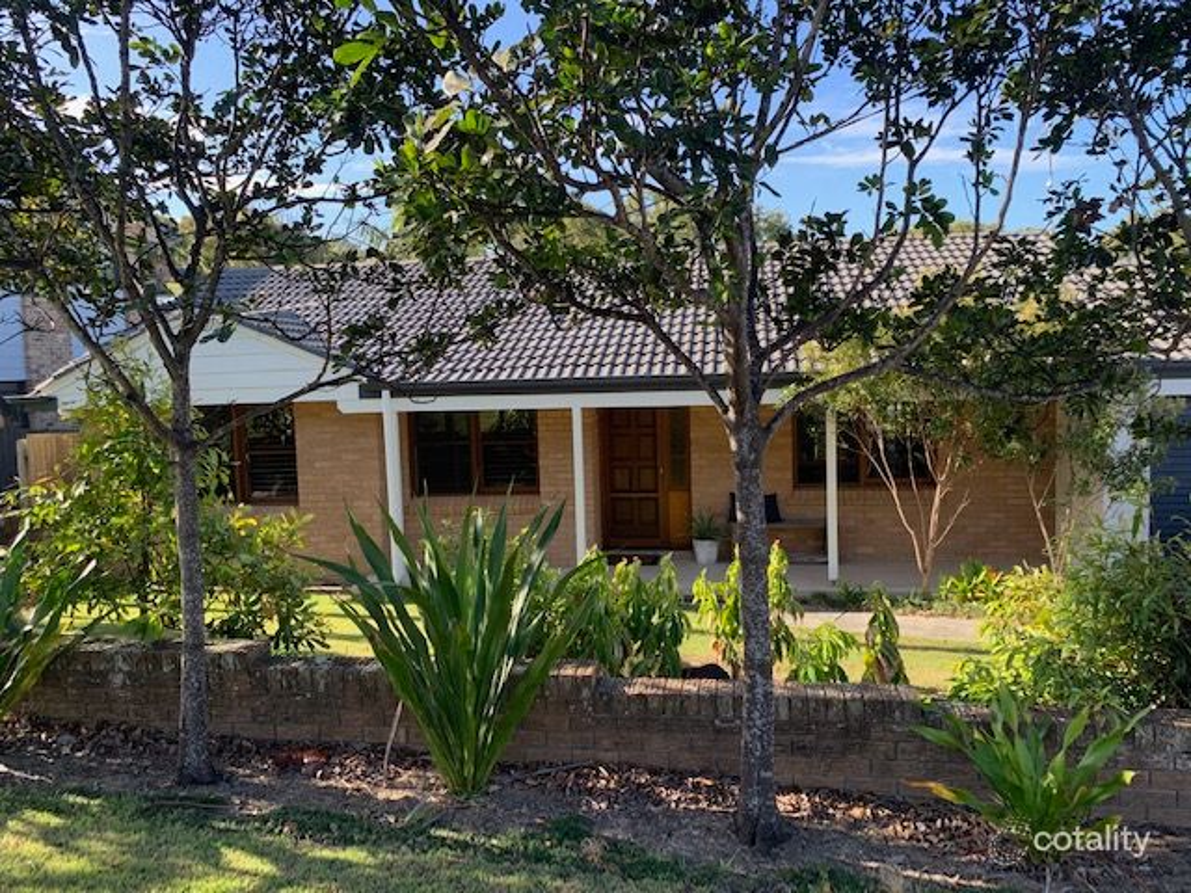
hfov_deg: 67.3
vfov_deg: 53.1
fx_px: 895
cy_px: 446
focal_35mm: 26
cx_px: 596
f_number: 1.8
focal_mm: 4.25
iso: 25
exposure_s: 1/316
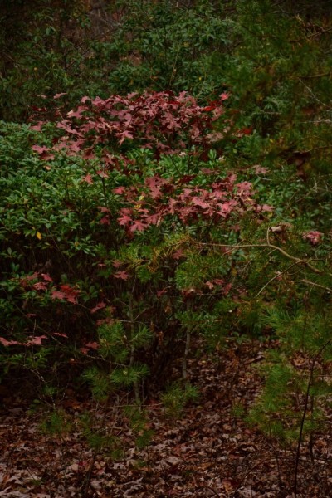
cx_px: 166
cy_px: 249
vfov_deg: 20.6
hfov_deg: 13.8
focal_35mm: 99
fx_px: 1369
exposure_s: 1/50
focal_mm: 66
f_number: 5
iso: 320
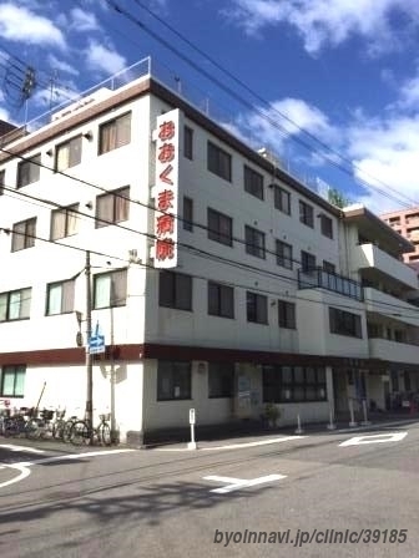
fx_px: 468
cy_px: 279
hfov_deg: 48.2
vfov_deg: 61.7
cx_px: 210
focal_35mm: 29
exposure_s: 1/5128
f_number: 2.2
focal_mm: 4.15
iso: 32
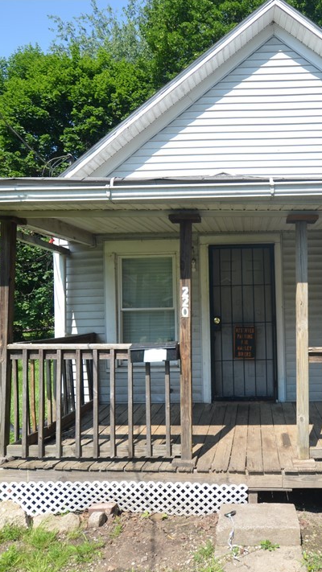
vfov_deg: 76.3
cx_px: 242
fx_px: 364
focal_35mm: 24
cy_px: 288
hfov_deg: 46.0
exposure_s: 1/250
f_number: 8
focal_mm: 10
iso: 180
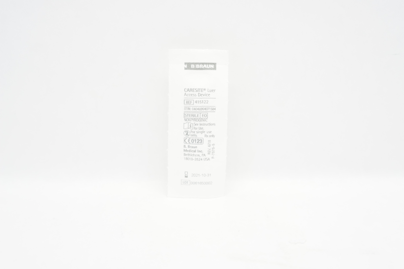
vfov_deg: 34.1
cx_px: 202
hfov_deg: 49.6
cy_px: 134
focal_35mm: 39
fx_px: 437
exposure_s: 1/60
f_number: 5.6
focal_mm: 26
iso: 800
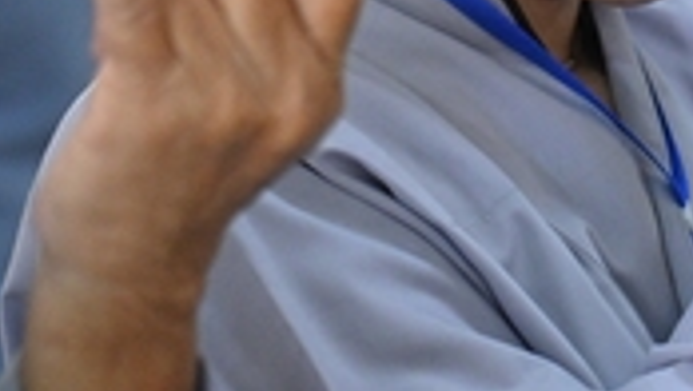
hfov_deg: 4.6
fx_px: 8602
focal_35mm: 468
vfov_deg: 2.6
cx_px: 860
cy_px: -247
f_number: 4
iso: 5000
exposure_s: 1/200
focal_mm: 120
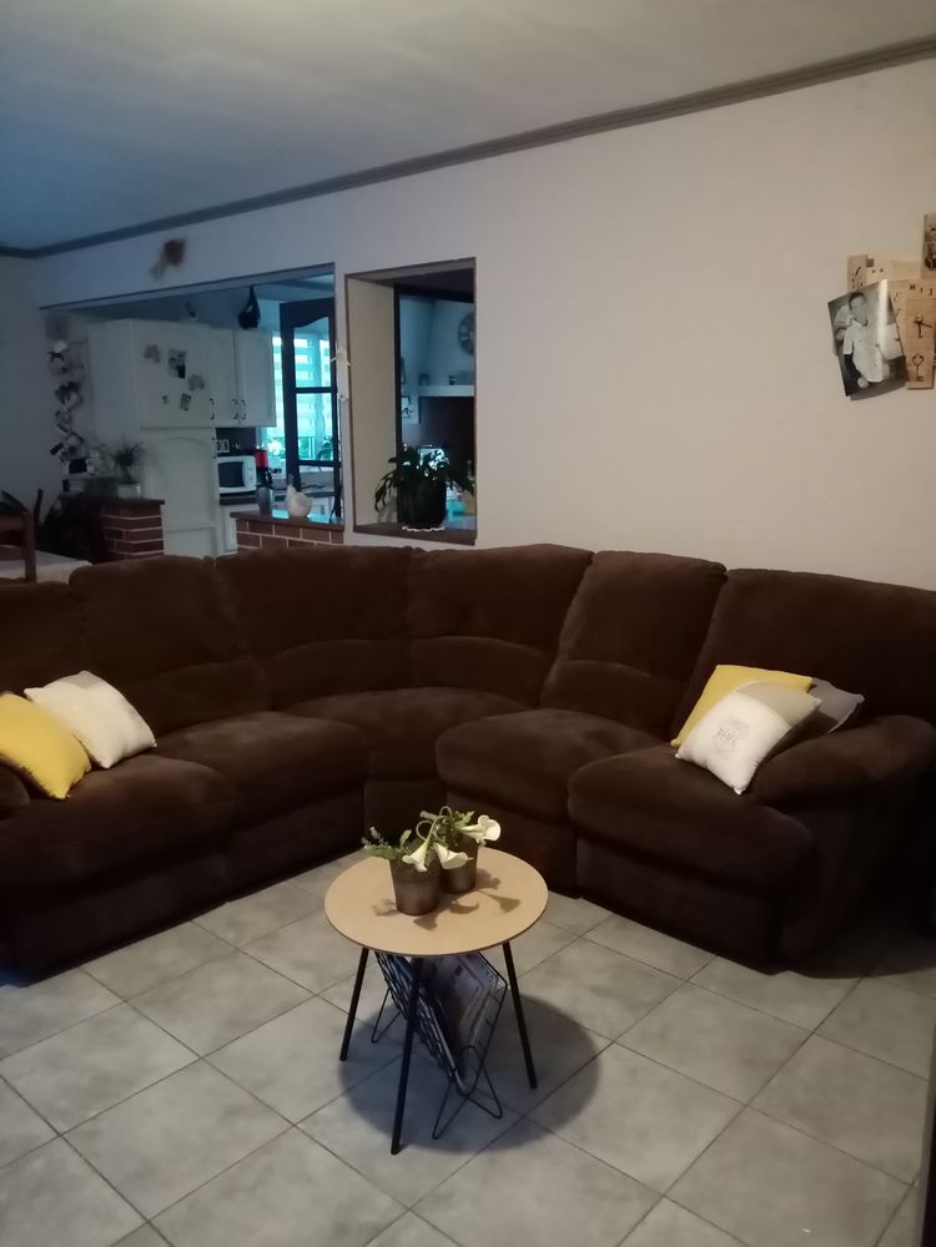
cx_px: 468
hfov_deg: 53.1
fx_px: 937
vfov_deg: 67.3
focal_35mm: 26
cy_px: 624
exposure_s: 1/20
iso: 1463
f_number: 1.8
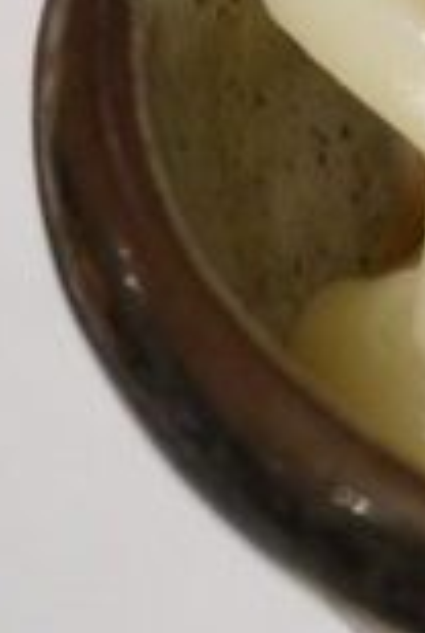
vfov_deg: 9.5
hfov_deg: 6.2
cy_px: 71
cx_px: 903
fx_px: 3809
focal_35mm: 216
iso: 2500
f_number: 5.6
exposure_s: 1/60
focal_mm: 35
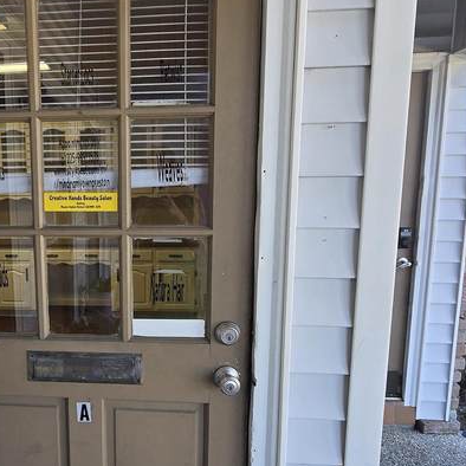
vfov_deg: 57.2
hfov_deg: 54.3
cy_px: 254
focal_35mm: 28
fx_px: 426
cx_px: 109
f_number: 2.2
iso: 50
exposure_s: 1/120
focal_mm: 2.2
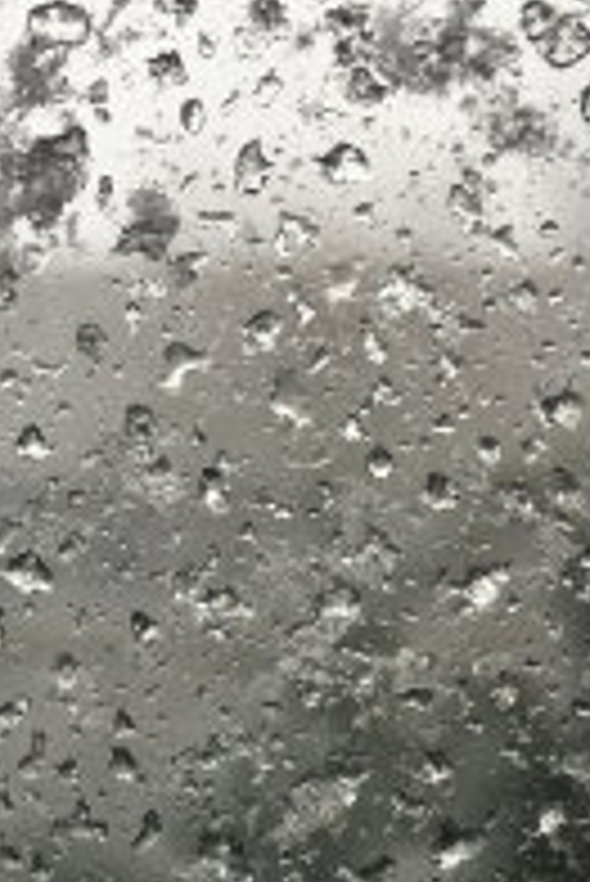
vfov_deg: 20.8
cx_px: 52
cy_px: 927
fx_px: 2307
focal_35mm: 94
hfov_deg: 14.4
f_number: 2.2
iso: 25
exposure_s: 1/33
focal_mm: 4.15
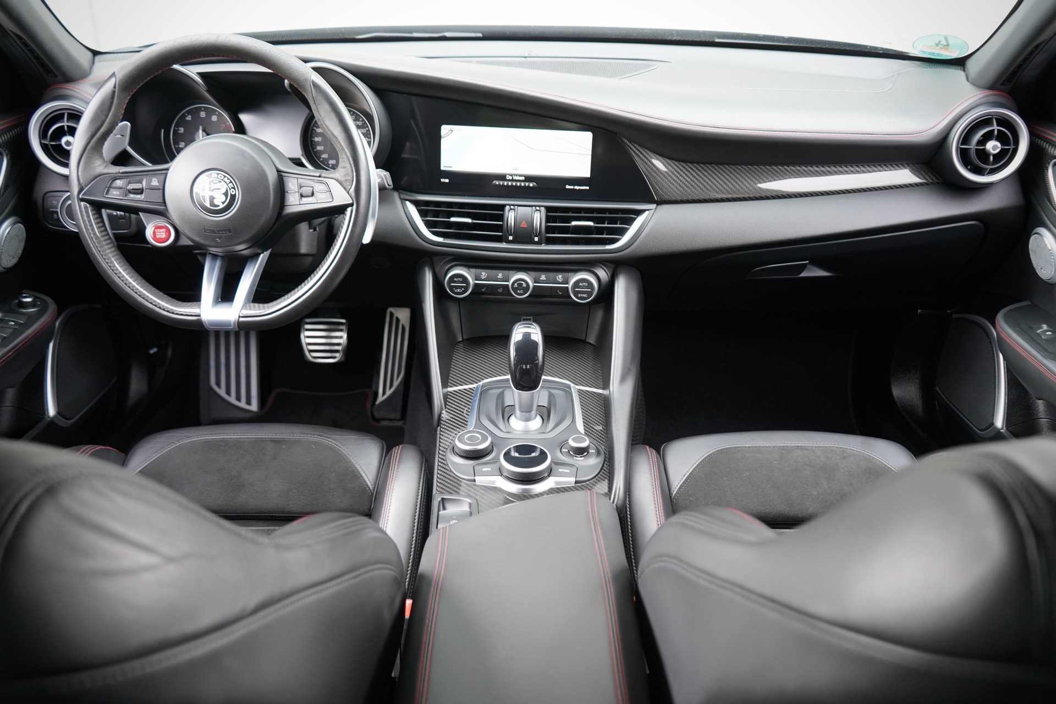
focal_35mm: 30
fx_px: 880
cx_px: 528
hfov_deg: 61.9
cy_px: 352
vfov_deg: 43.6
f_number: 4
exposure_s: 1/160
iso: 1250
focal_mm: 30
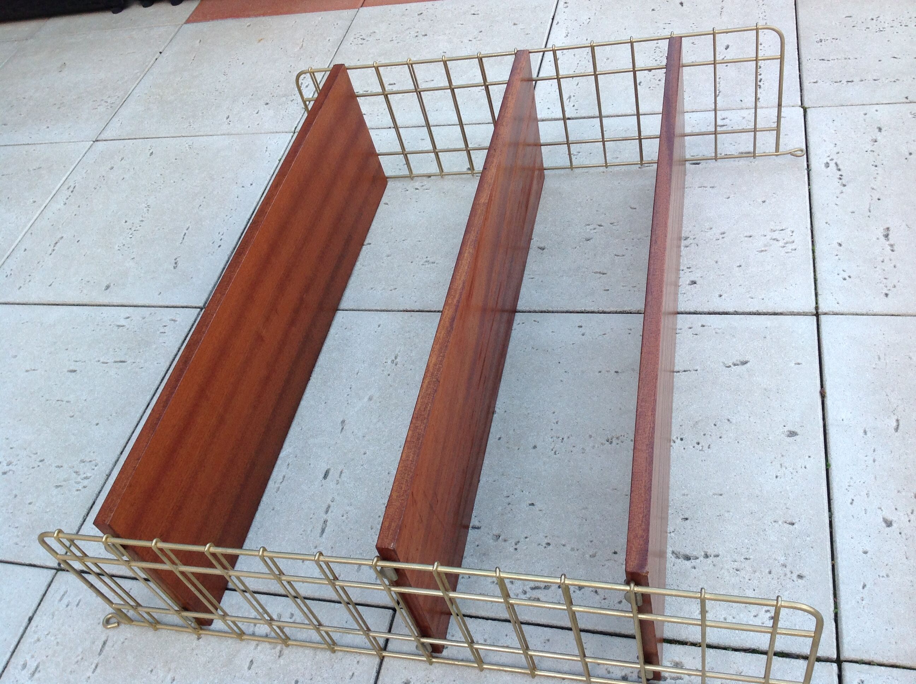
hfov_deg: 52.7
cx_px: 458
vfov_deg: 40.6
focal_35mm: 35
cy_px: 342
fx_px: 925
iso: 64
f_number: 2.4
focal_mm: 4.28
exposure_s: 1/60
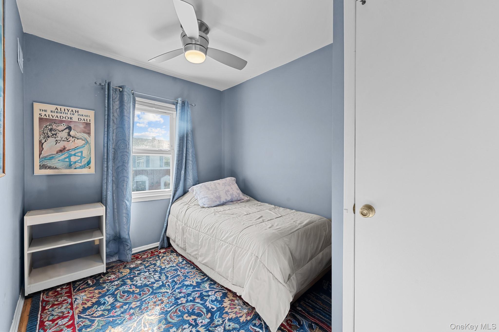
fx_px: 194
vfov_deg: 81.2
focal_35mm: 14
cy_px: 166
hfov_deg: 104.3
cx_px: 250
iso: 400
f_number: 10
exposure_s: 1/8
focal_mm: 14
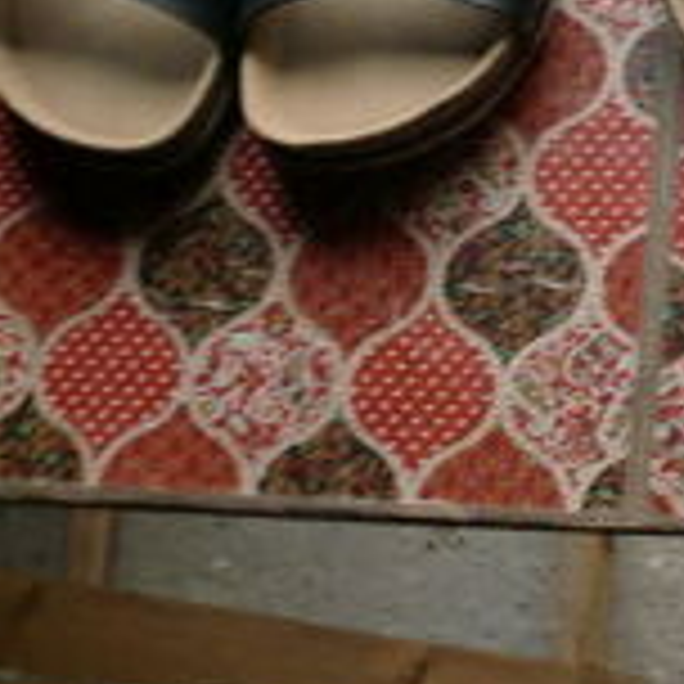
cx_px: 1004
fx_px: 2191
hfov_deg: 16.3
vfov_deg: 17.1
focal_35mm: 98
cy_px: -99
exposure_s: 1/60
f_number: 3.1
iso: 125
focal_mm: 6.3
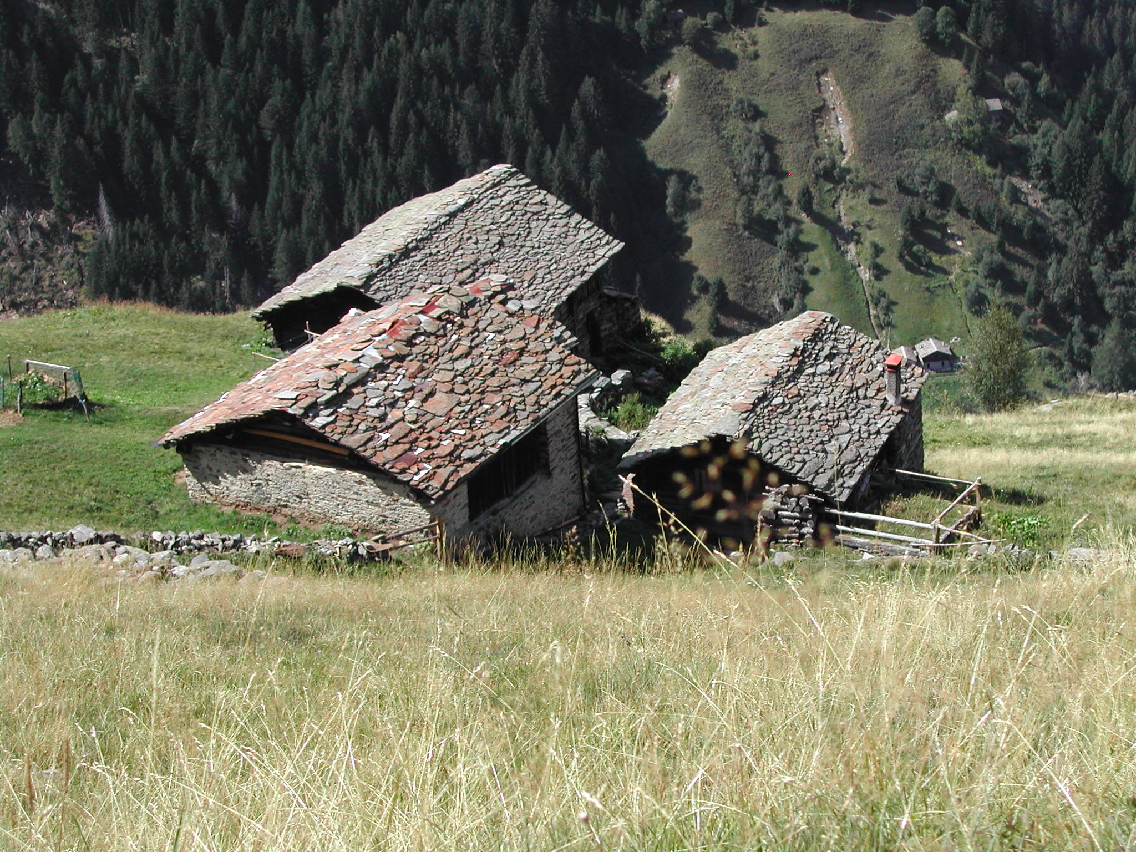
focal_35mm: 82
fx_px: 2691
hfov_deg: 23.8
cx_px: 568
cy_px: 426
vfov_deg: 18.0
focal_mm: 17.4
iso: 100
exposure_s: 1/564
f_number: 4.1
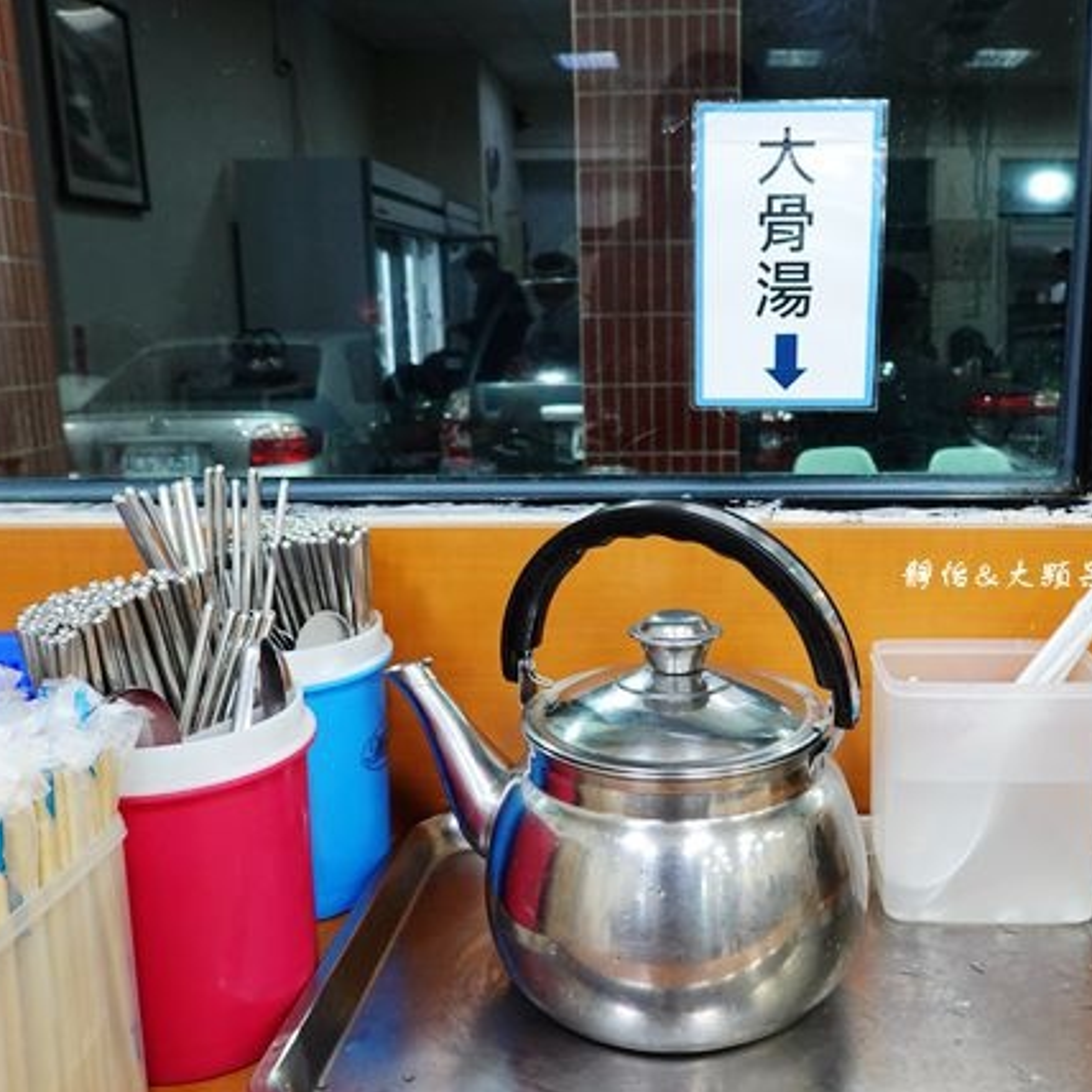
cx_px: 674
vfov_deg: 52.5
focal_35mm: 31
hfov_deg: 52.0
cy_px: 550
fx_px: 1106
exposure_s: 1/30
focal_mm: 9
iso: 500
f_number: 2.8
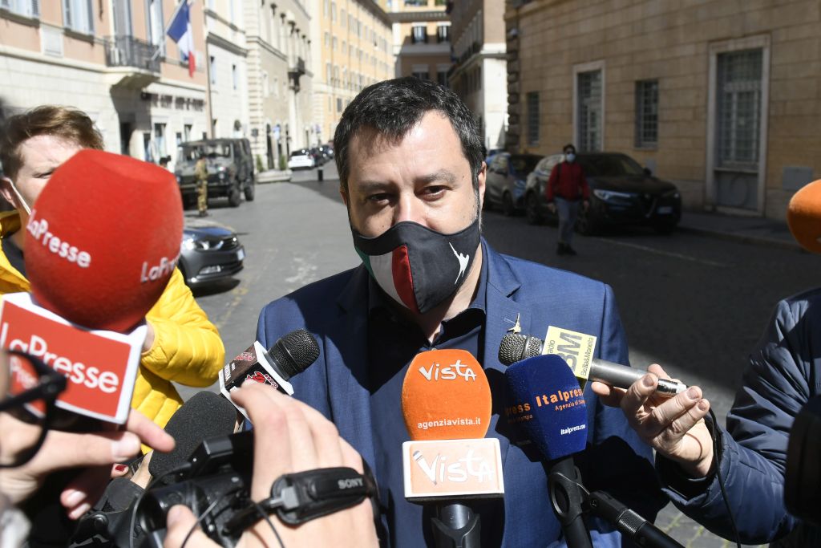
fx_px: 821
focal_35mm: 36
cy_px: 274
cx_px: 410
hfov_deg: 53.1
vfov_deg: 36.9
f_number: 5.6
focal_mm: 24
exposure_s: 1/2500
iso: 640
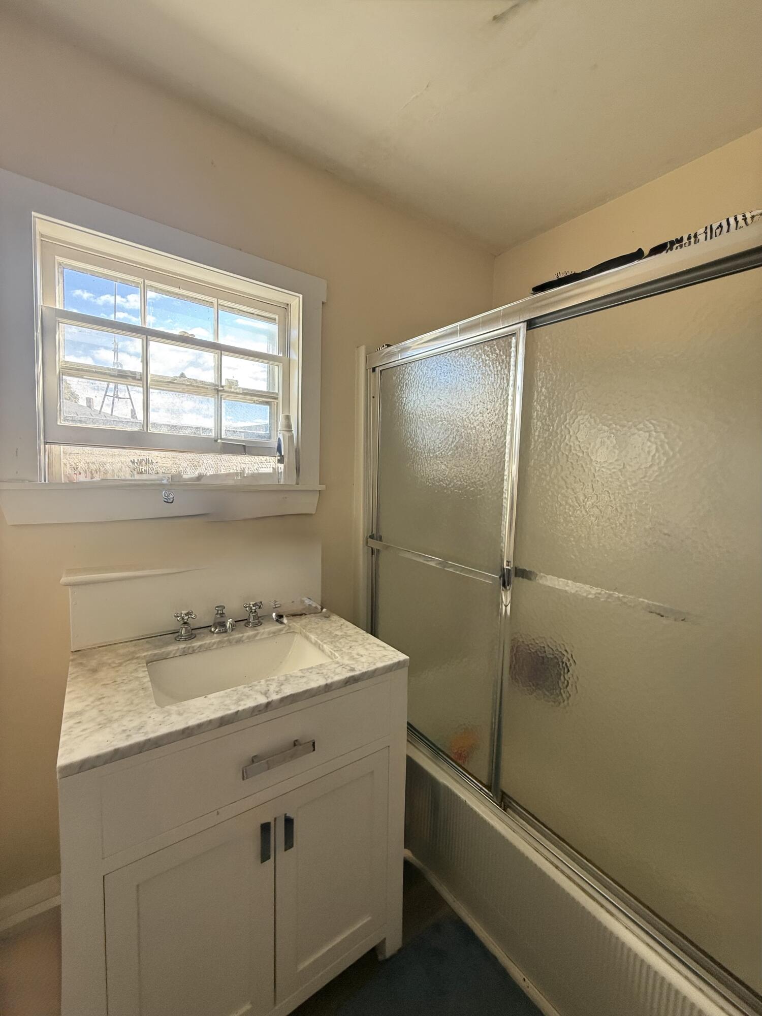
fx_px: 411
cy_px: 508
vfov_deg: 102.1
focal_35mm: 14
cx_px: 381
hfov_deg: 85.7
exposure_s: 1/99
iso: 160
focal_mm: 2.22
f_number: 2.2
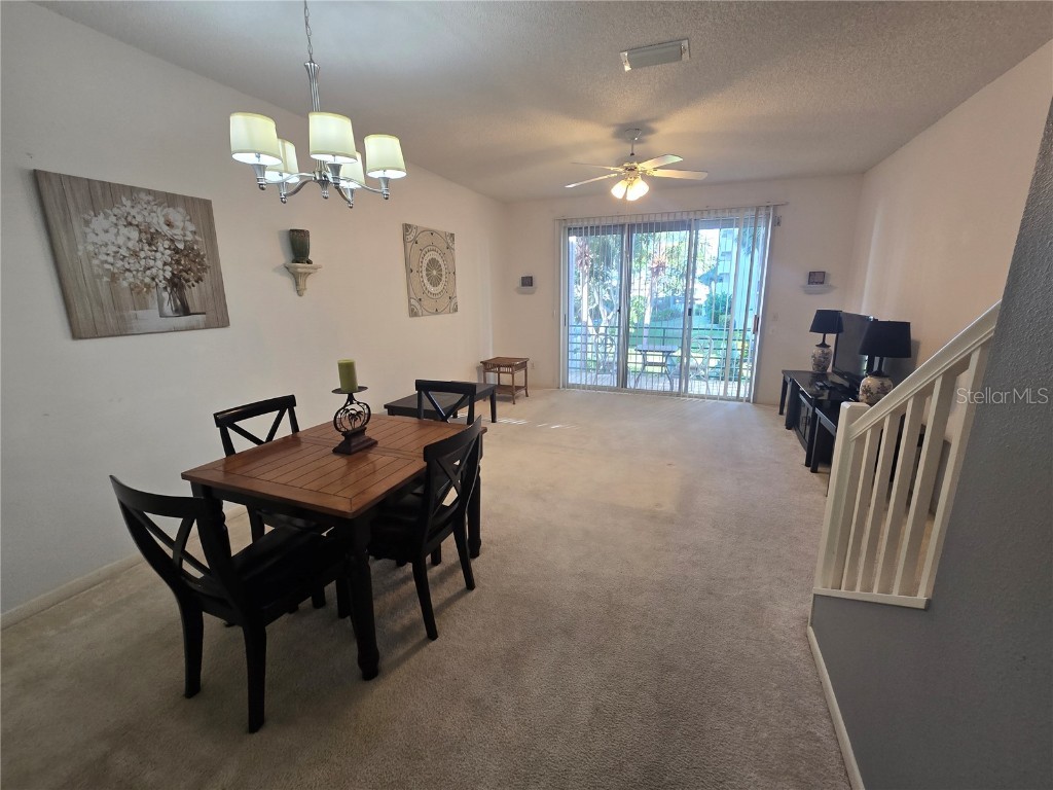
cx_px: 526
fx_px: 395
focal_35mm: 13
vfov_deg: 89.9
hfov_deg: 106.2
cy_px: 395
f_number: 2.2
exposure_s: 1/60
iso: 125
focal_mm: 2.2
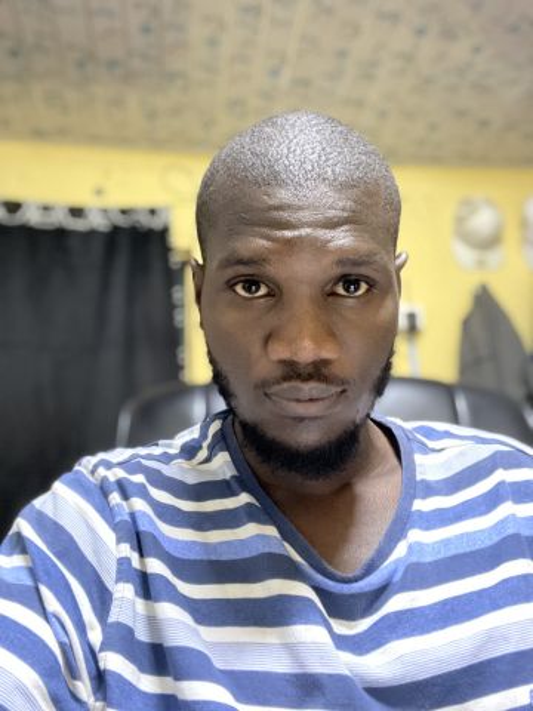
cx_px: 266
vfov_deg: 60.0
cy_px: 356
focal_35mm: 30
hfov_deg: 46.8
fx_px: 616
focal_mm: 2.71
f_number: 2.2
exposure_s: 1/15
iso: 1000
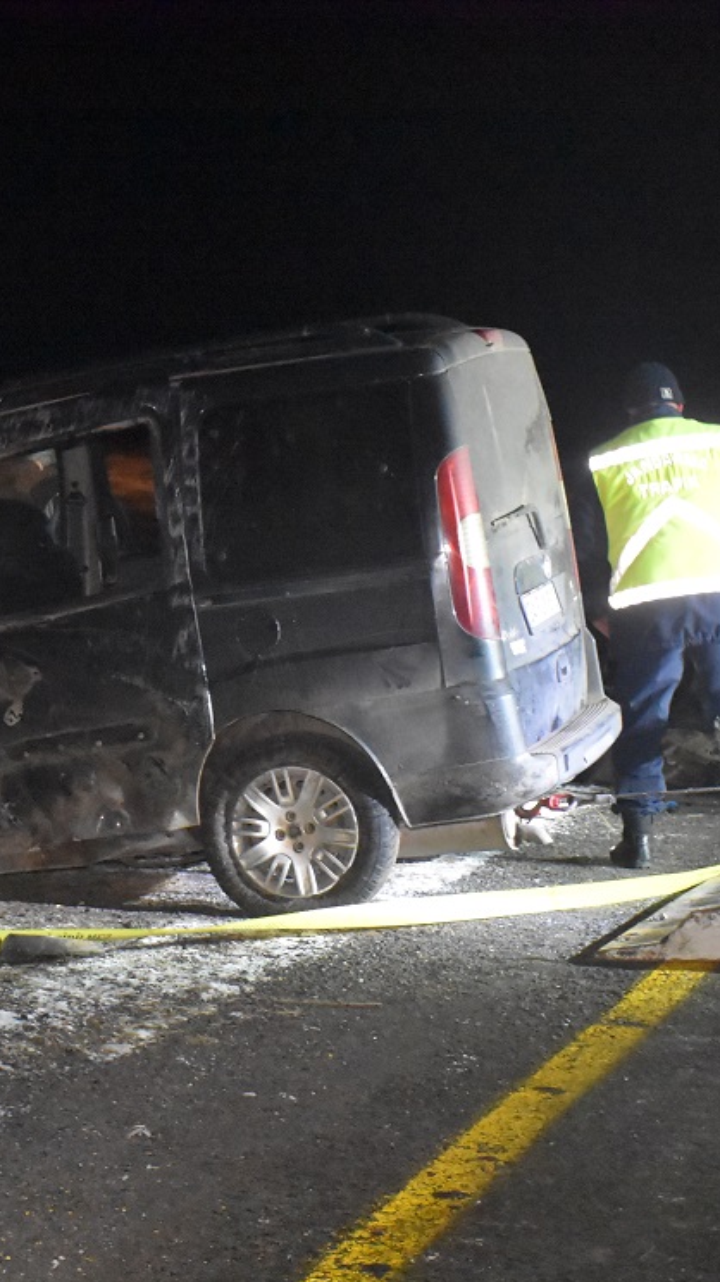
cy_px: 644
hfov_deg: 12.6
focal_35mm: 95
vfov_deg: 22.5
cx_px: 72
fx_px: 3227
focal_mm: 40
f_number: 4.5
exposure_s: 1/30
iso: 12800
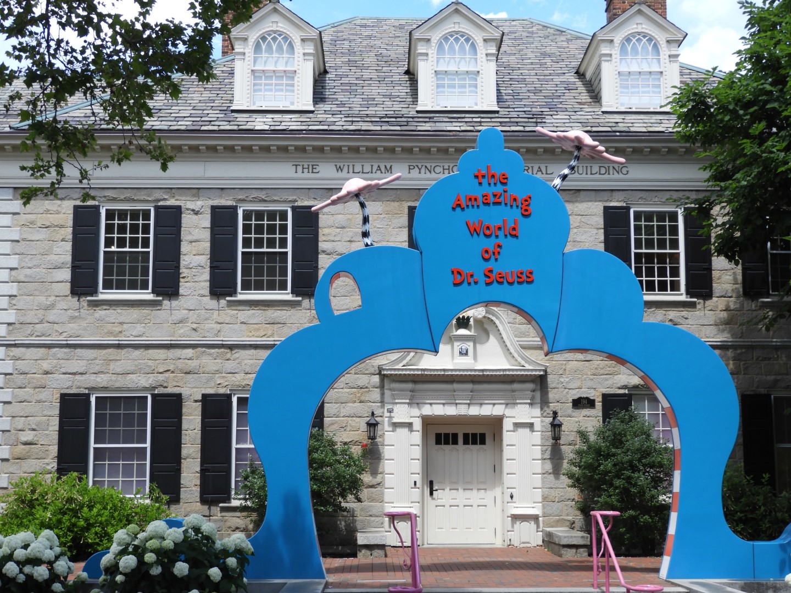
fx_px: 1257
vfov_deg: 26.6
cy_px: 296
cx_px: 396
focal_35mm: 55
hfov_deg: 34.9
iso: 100
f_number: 4
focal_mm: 9.9
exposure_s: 1/400
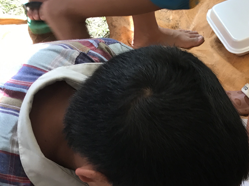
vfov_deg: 16.4
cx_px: 233
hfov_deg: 22.1
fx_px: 619
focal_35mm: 86
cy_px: 232
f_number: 1.8
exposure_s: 1/121
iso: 20
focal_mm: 3.99
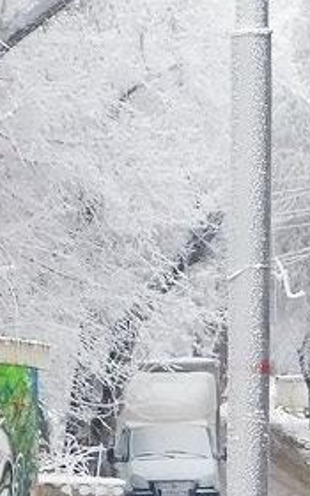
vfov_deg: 4.8
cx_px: 886
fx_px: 5907
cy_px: 182
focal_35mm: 437
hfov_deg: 3.0
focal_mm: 36.97
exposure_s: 1/500
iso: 250
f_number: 4.9
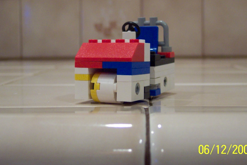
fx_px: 432
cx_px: 134
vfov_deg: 21.5
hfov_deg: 31.9
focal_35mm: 63
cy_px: 65
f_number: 3.4
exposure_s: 1/45
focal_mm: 10.7
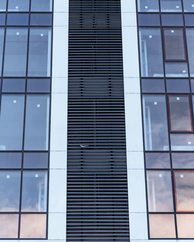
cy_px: 121
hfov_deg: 12.9
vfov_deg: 16.0
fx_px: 861
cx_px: 93
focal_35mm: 120
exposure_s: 1/400
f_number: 3.5
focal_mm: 85
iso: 100
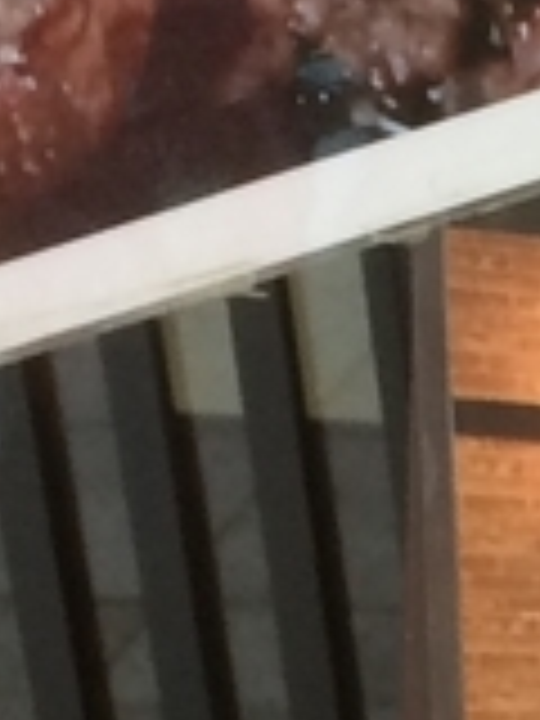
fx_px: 4514
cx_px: 1575
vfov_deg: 8.9
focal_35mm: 217
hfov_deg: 6.3
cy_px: 1134
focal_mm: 4.15
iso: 32
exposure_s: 1/40
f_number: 2.2
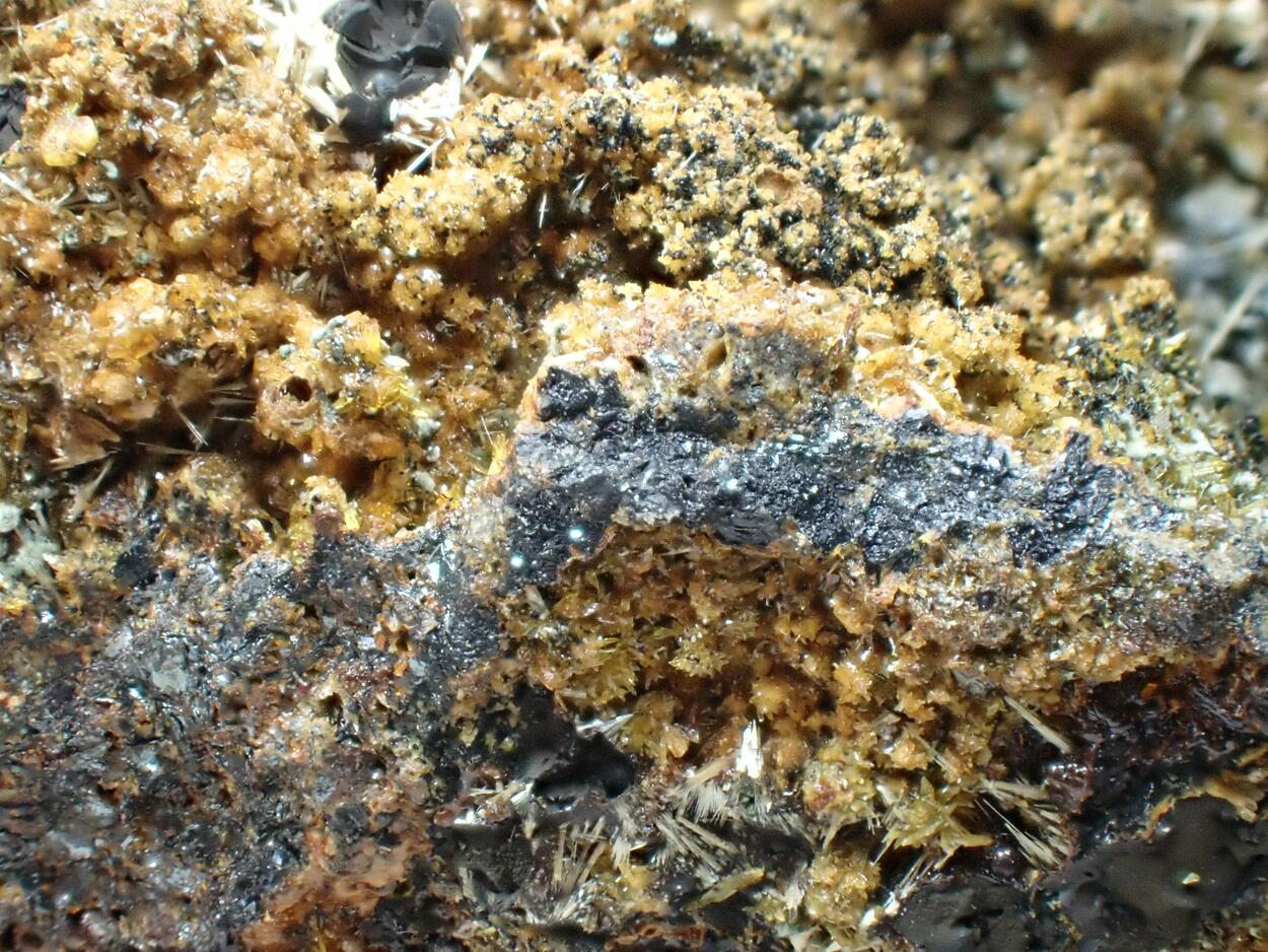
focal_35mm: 100
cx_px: 634
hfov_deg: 19.6
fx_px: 3664
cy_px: 476
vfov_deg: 14.8
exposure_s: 1/320
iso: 800
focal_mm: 18
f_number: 6.3
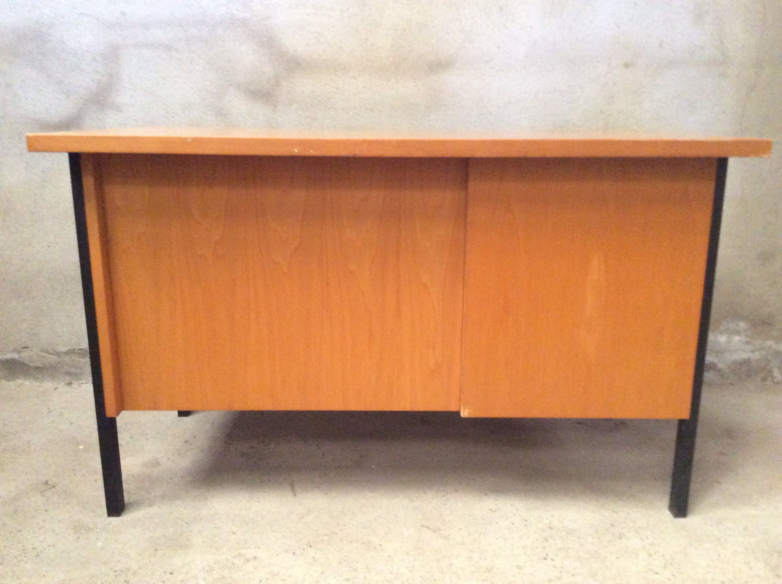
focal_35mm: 32
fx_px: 722
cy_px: 292
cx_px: 391
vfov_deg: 44.1
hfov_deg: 56.9
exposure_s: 1/17
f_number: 2.4
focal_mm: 3.3
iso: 400
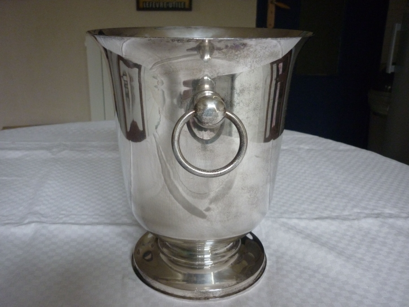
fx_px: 390
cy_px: 154
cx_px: 204
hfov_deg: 55.4
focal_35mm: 33
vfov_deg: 42.9
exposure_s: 1/20
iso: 400
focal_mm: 5.5
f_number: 2.8
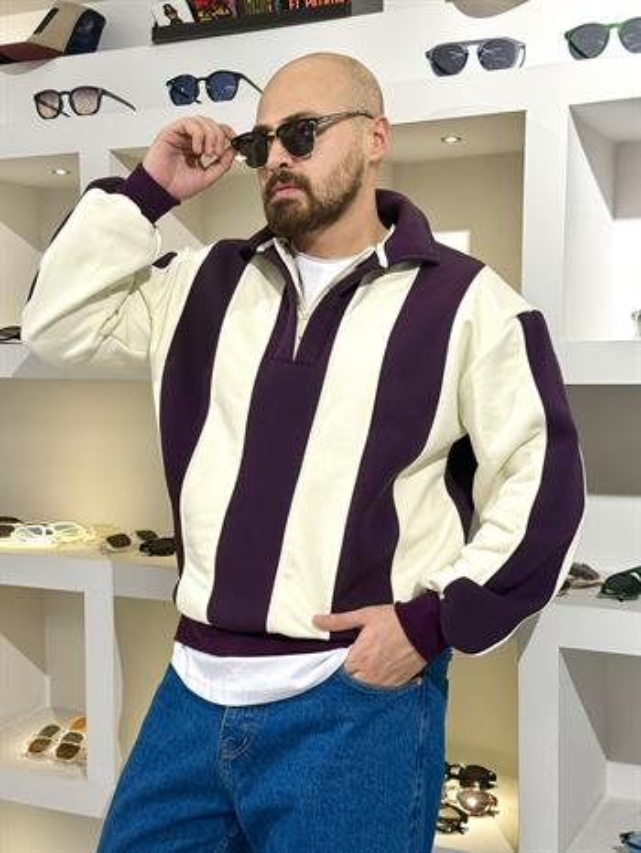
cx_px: 320
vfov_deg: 39.6
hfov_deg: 30.3
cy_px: 426
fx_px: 1184
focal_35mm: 48
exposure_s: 1/100
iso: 64
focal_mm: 6.76
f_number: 1.78
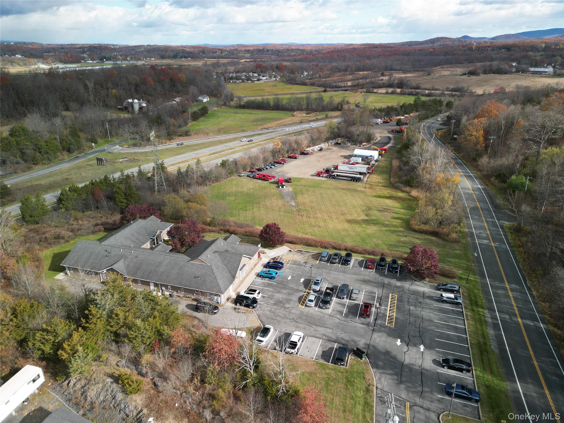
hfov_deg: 71.6
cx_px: 282
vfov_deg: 56.8
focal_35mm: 24
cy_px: 212
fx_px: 391
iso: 200
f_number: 1.7
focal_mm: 6.72
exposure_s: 1/500
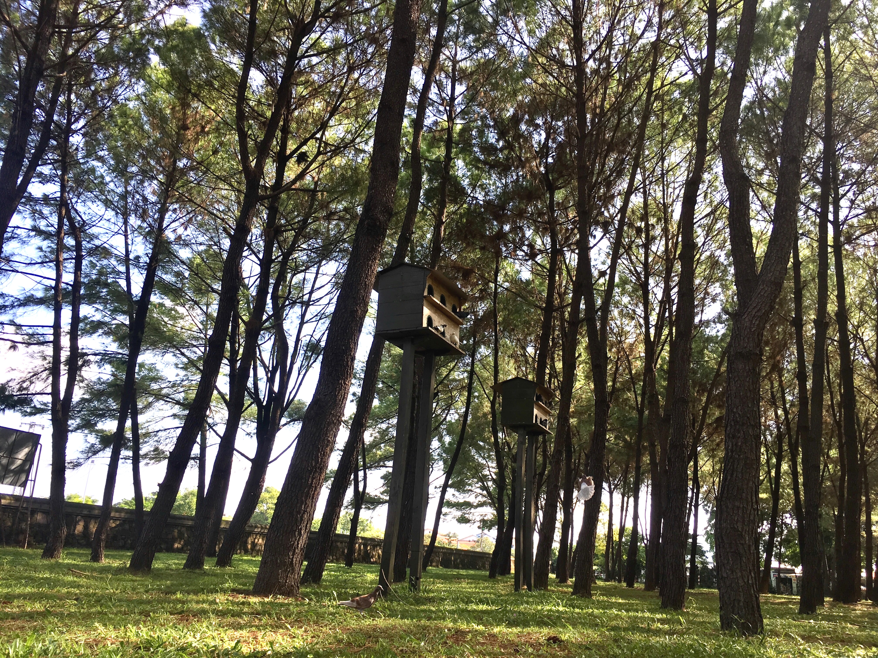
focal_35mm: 29
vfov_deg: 48.2
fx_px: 736
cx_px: 439
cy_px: 329
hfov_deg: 61.7
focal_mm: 4.15
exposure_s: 1/323
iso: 25
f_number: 2.2
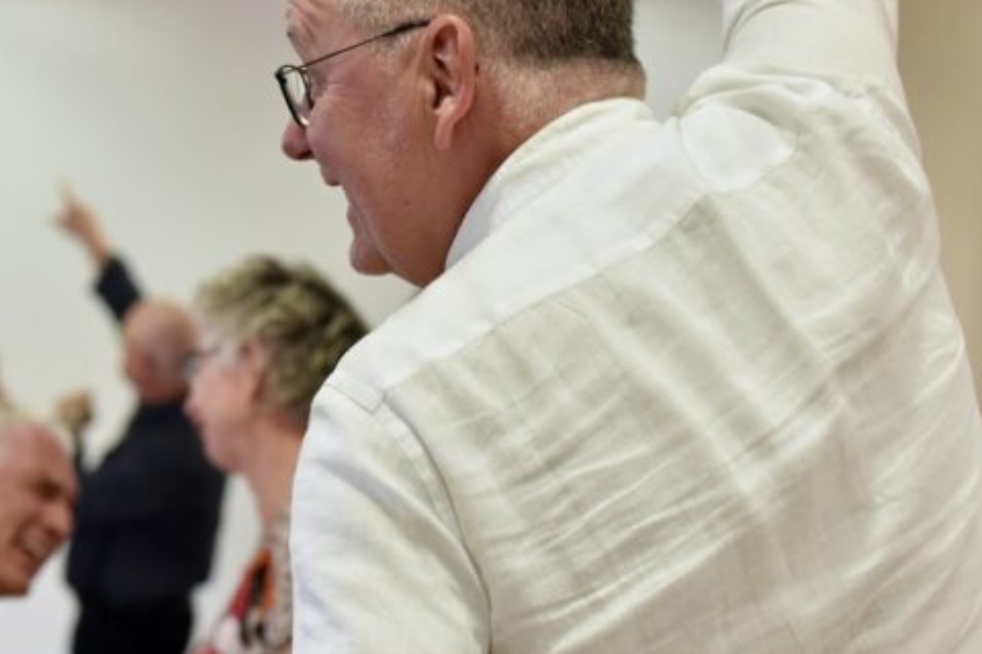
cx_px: 215
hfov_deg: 12.8
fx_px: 4364
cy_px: 324
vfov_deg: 8.6
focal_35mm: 160
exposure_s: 1/160
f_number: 2.8
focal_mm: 50
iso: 1600
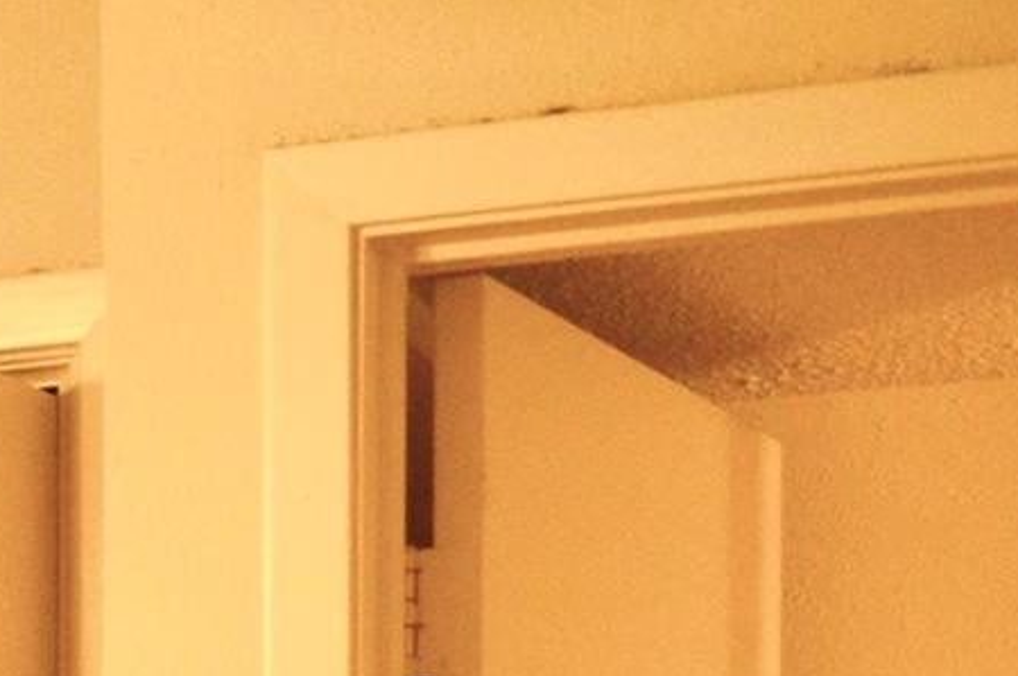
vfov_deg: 10.2
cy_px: 1392
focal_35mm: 123
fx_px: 3474
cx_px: -939
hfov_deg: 14.3
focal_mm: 18
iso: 800
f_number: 4
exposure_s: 1/60
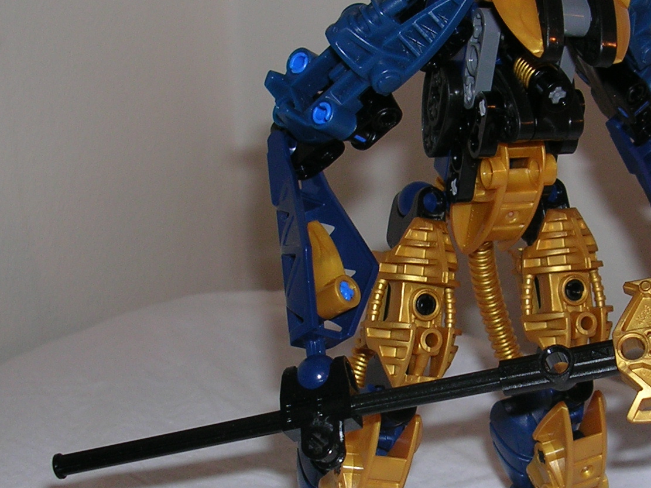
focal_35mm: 70
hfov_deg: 27.5
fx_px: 1316
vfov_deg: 21.0
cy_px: 300
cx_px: 454
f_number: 2.8
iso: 50
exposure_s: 1/60.1
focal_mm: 5.8
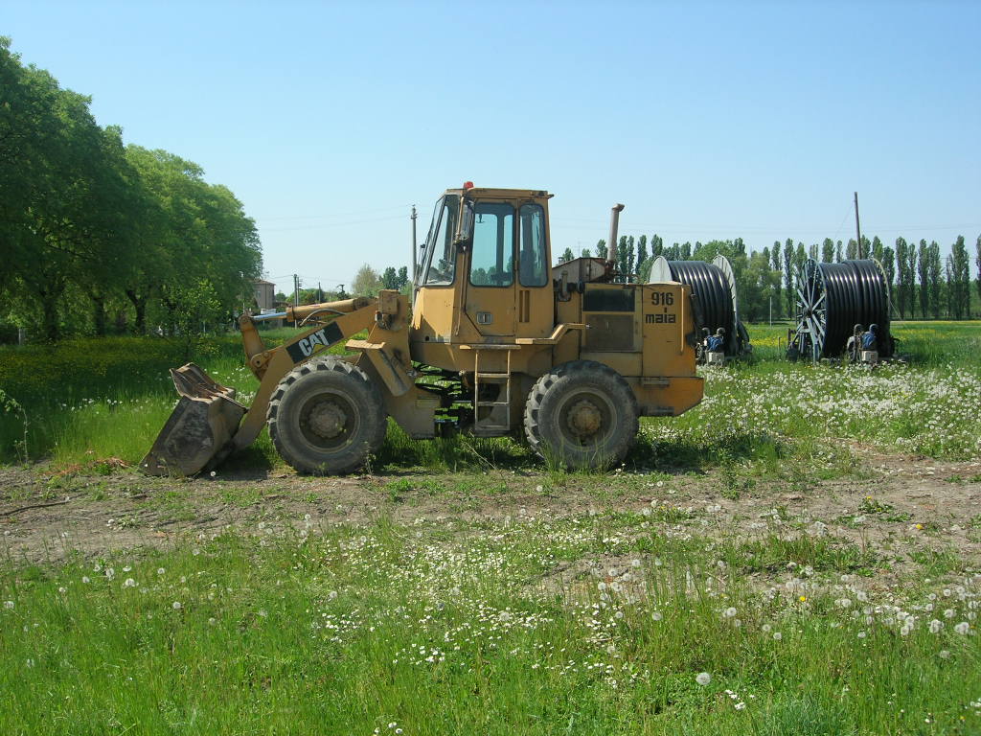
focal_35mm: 38
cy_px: 368
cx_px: 490
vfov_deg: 37.7
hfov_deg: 49.0
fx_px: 1077
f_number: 4.8
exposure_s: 1/467
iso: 64
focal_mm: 7.8
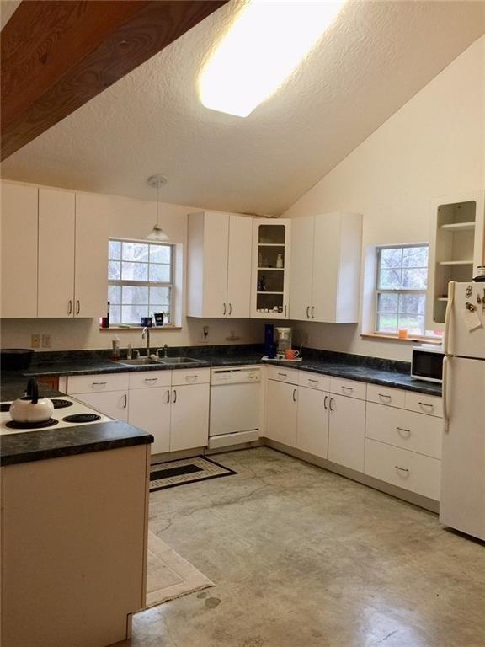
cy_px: 324
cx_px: 242
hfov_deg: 48.2
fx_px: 542
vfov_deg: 61.7
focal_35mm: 29
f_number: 2.2
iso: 64
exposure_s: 1/15
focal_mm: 4.15
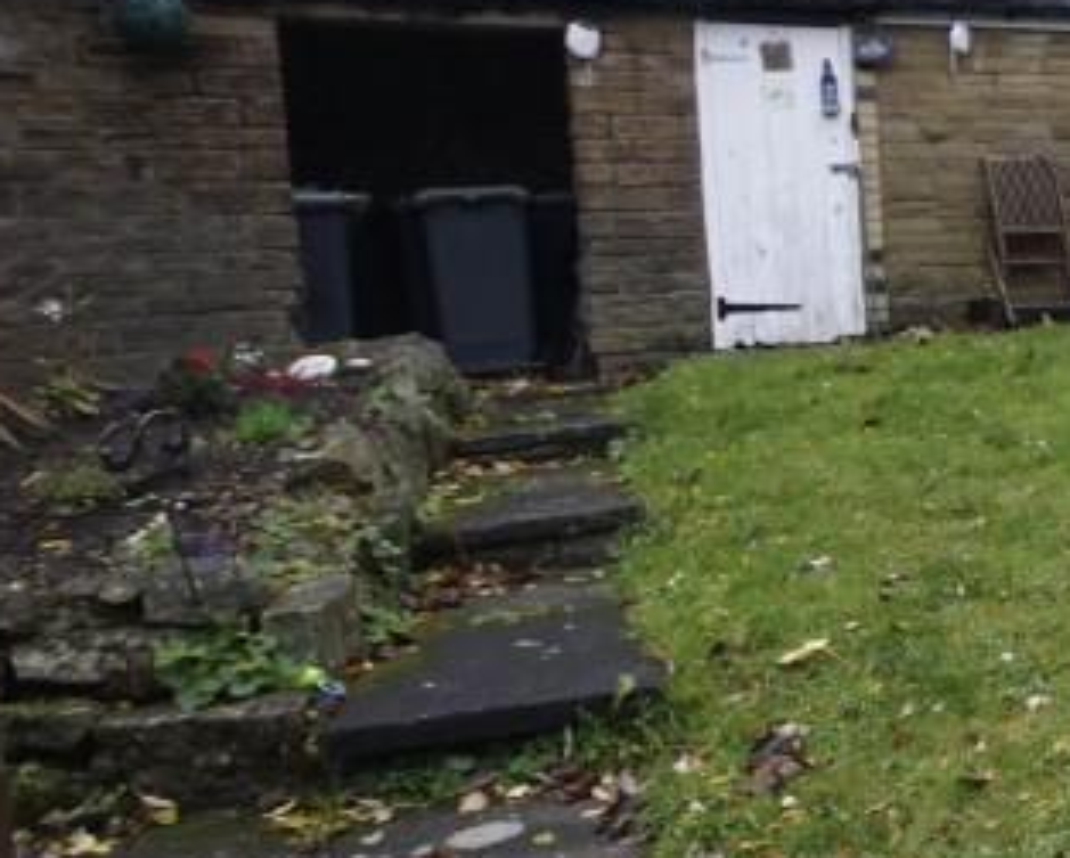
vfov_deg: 32.7
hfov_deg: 31.3
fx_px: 1458
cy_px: 350
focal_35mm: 46
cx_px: 1385
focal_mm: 10
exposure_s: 1/160
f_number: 4
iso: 800
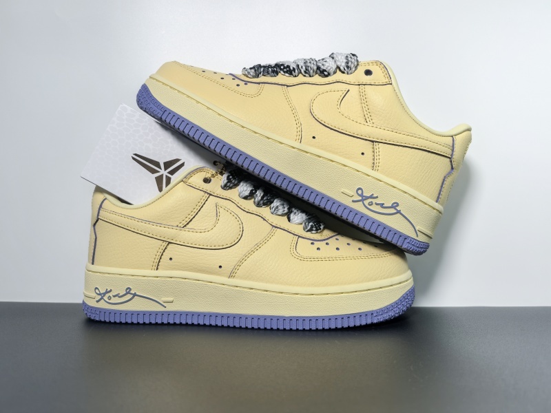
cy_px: 206
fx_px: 430
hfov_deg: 65.3
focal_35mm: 27
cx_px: 276
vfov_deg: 51.4
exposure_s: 1/335
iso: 50
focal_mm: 6.98
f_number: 2
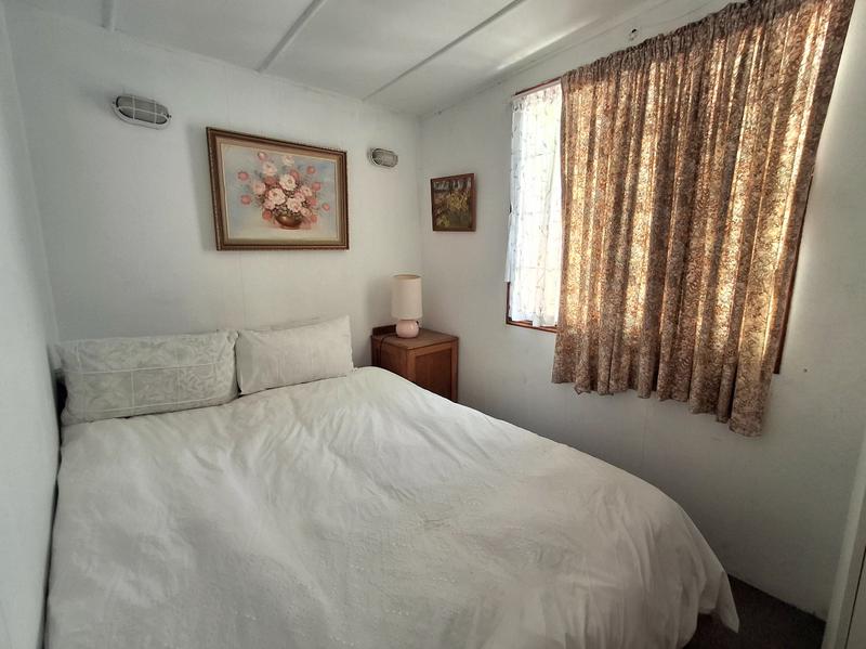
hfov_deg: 94.5
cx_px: 433
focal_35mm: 16
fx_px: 400
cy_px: 324
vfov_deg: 78.0
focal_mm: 1.64
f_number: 2.2
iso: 80
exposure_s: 1/50
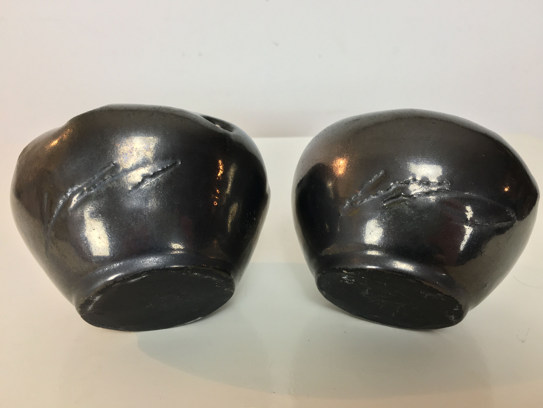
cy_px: 204
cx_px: 272
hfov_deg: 61.7
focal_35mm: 29
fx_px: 455
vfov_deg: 48.2
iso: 50
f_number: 2.2
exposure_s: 1/33
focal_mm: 4.15
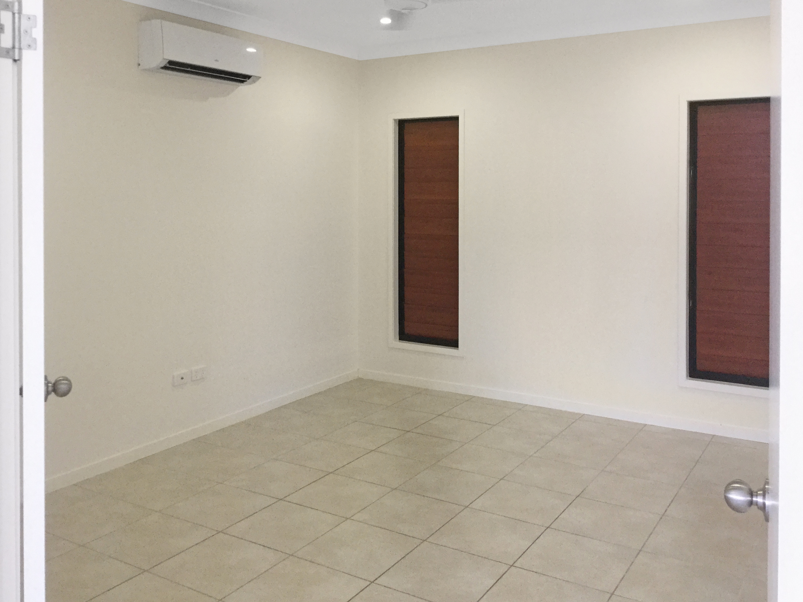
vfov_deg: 45.4
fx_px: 719
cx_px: 402
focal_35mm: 31
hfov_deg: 58.4
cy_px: 301
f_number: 2.4
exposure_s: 1/33
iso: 125
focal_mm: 3.3
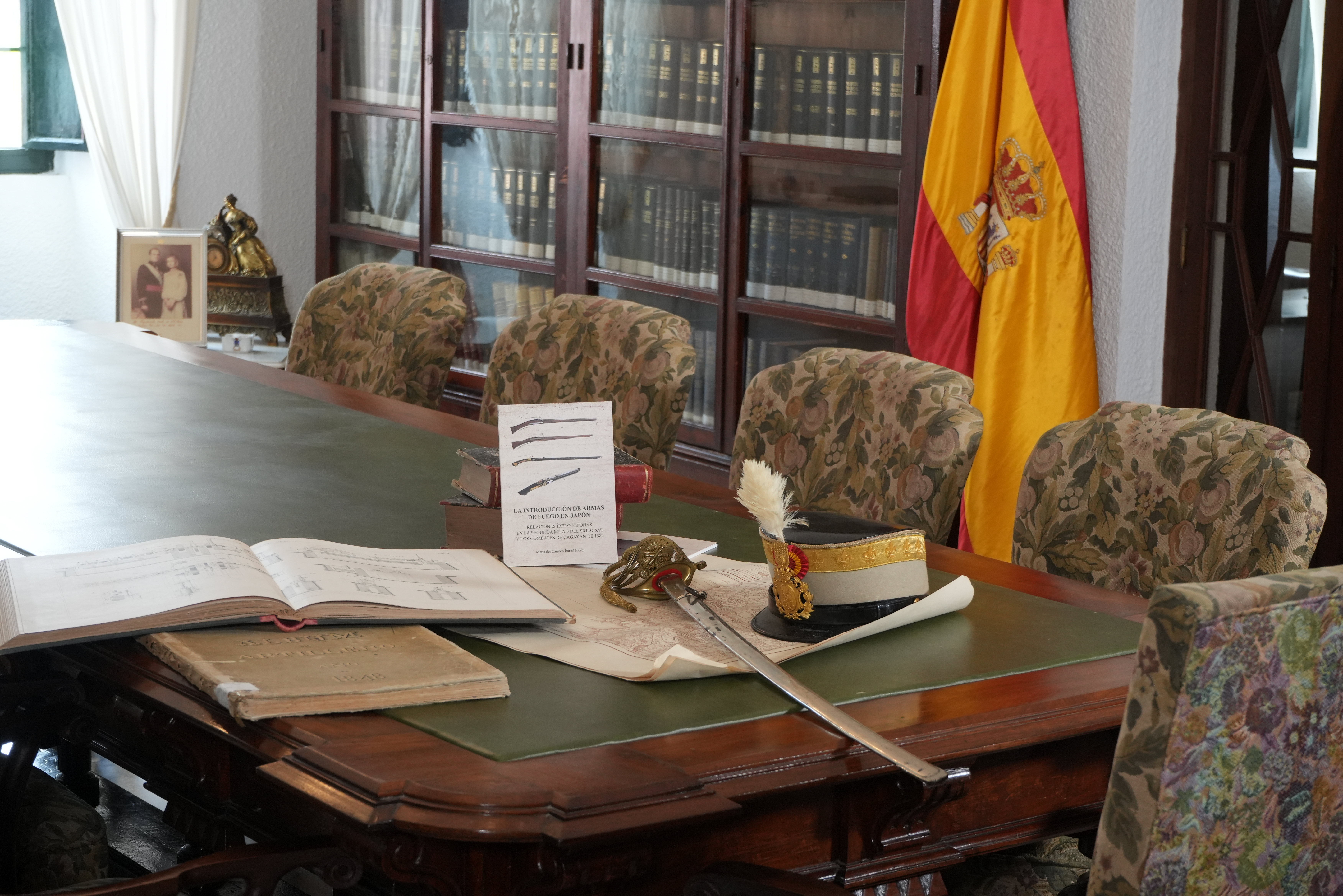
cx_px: 672
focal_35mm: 70
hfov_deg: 28.8
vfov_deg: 19.5
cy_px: 448
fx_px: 2611
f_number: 10
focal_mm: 70
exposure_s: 1/40
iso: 2000
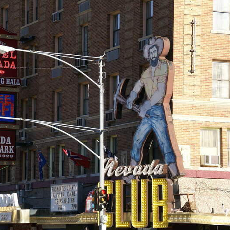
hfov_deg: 12.1
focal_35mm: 145
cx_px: 71
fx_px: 1087
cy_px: 115
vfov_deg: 12.1
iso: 100
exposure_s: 1/200
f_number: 6.3
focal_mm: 75
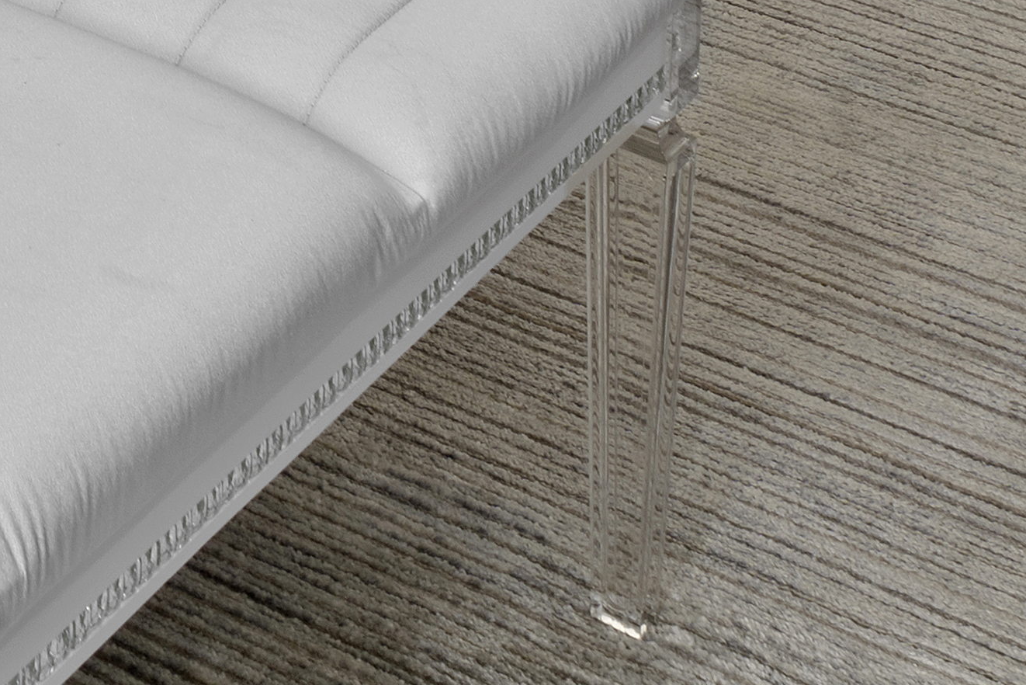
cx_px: -893
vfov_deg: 8.9
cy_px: -1583
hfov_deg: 15.1
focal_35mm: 115
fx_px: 3278
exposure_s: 1/2
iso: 100
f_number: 9
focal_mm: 16
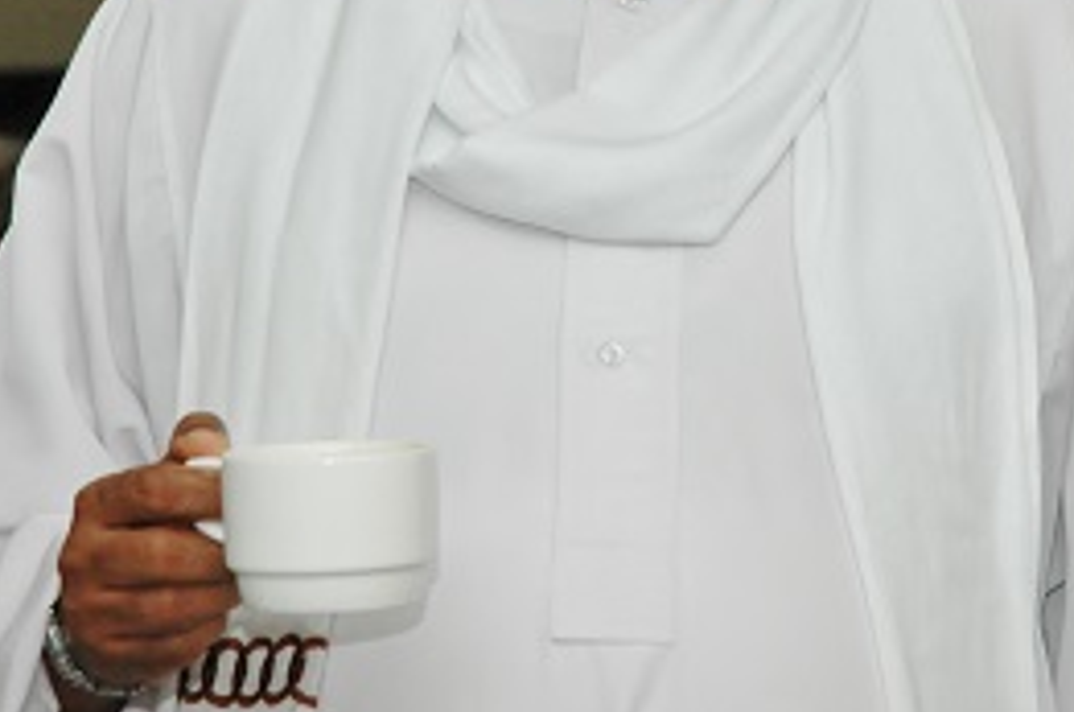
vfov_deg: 6.1
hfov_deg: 9.1
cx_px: 753
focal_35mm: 225
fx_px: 6705
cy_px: -95
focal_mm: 65
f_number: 4.8
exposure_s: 1/60
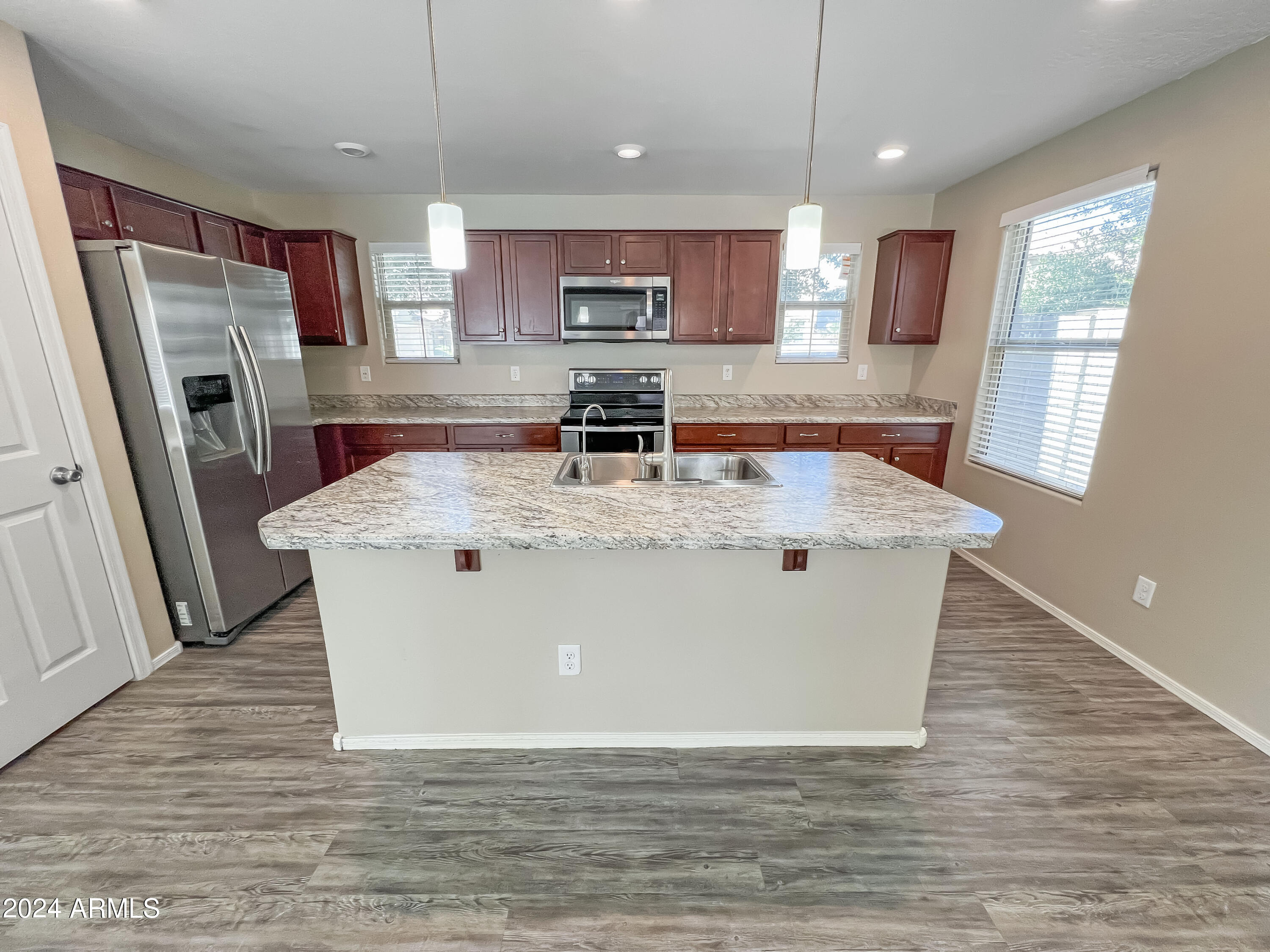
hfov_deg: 106.2
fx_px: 477
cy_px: 476
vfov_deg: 89.9
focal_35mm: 13
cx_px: 635
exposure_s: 1/120
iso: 160
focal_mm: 1.57
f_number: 1.8
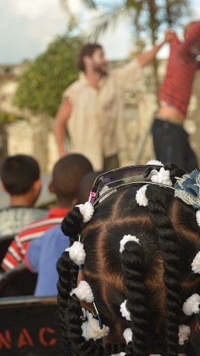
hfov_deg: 13.0
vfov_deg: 23.0
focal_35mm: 93
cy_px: 181
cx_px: 153
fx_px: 874
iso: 400
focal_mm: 45
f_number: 6.3
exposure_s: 1/500
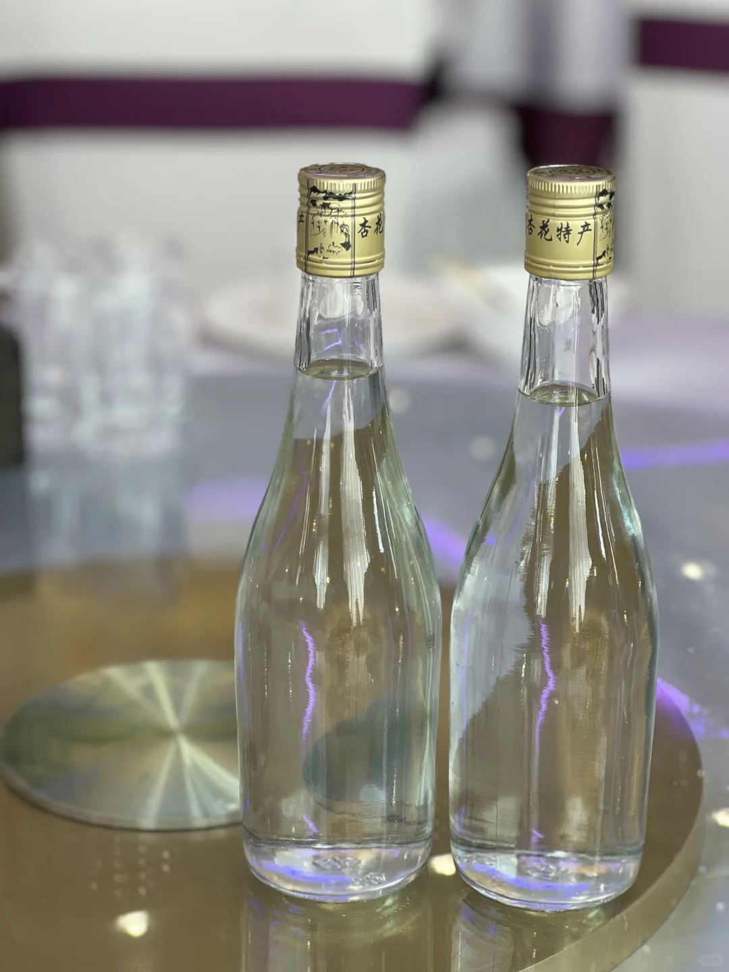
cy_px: 486
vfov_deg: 25.3
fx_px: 2162
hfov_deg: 19.1
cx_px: 364
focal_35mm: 77
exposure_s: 1/100
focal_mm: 9
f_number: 2.8
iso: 125
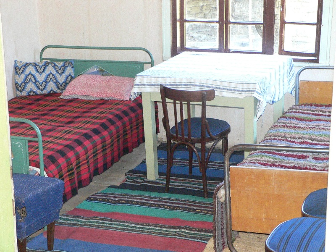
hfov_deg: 29.8
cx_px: 168
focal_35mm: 65
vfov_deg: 22.6
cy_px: 126
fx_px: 631
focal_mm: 8.6
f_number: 2.8
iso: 400
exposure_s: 1/60
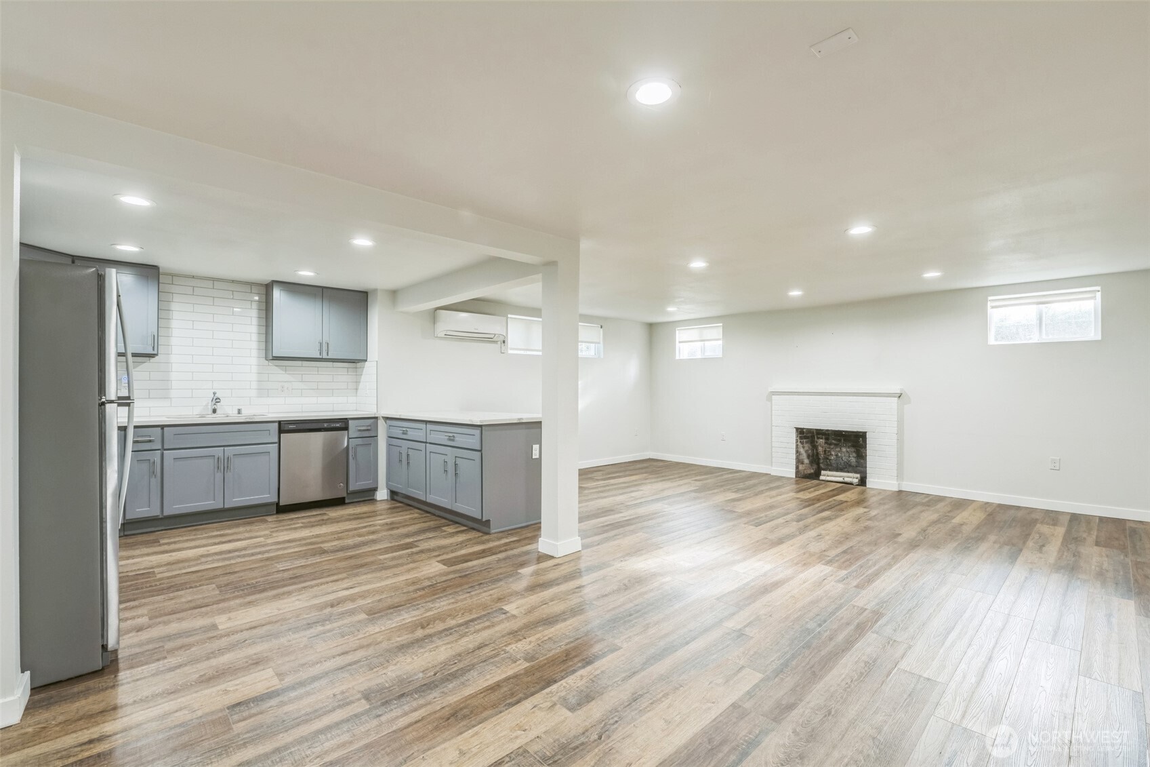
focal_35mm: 16
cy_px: 384
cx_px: 575
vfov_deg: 73.7
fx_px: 511
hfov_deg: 96.7
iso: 320
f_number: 8
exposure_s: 1/10
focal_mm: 16
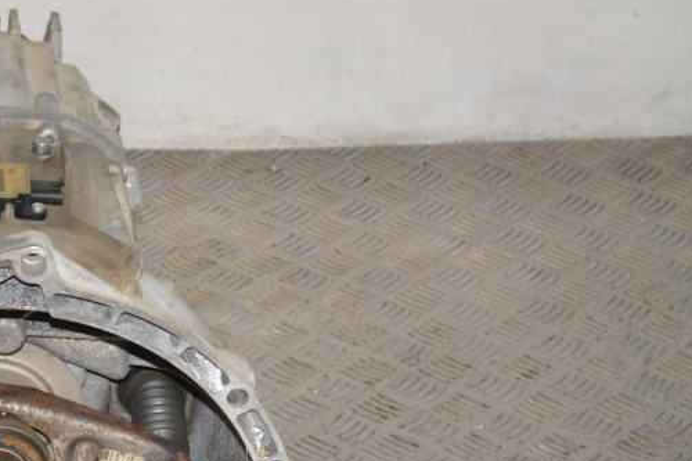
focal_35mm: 169
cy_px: 386
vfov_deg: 8.1
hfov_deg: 12.0
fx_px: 3248
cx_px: -12
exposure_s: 1/60
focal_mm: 55
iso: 2000
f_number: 6.3
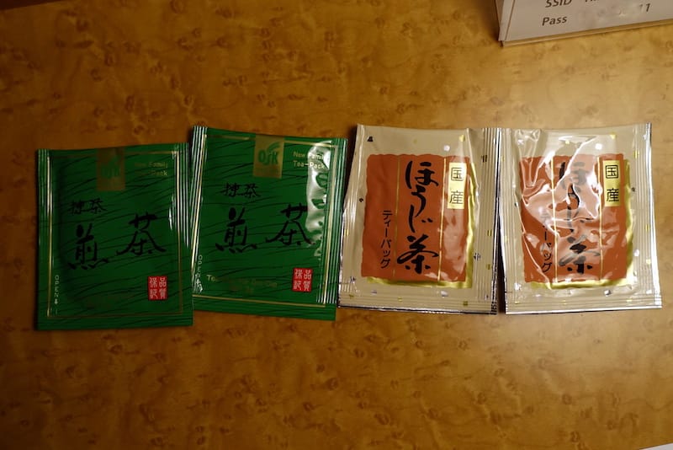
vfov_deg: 37.9
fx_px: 655
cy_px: 225
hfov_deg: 54.4
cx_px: 336
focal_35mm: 35
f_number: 2.8
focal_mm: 12.99
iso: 160
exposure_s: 1/40
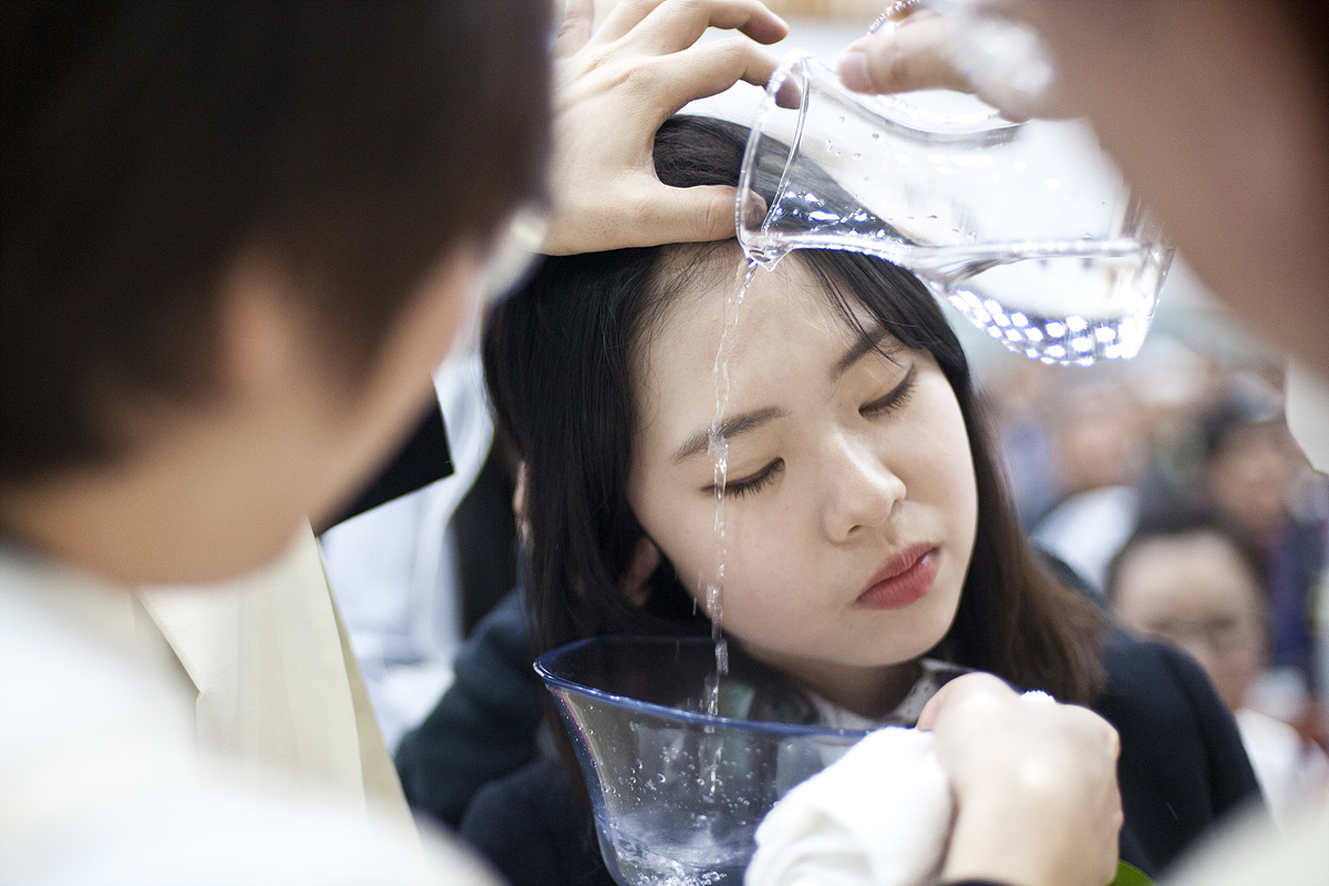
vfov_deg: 27.0
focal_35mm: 50
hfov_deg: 39.6
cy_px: 443
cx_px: 664
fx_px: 1846
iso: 1250
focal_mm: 50
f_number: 1.8
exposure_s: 1/160
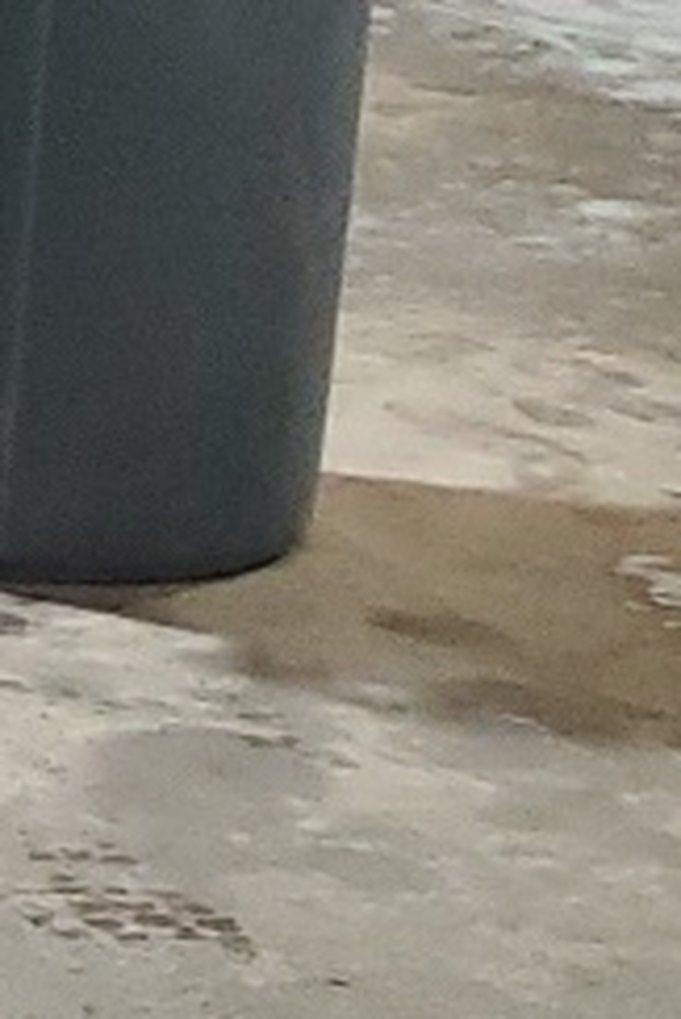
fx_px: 5015
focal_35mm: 177
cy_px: 33
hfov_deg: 5.9
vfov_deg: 11.5
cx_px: -2452
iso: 330
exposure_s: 1/60.2
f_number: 1.5
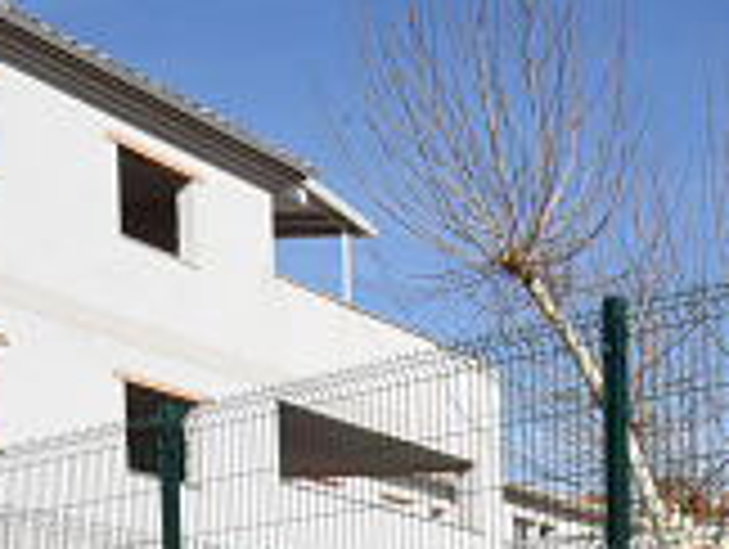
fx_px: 1413
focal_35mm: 67
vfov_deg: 18.8
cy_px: 878
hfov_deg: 20.8
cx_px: 1285
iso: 320
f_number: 20
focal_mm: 17
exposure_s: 1/125
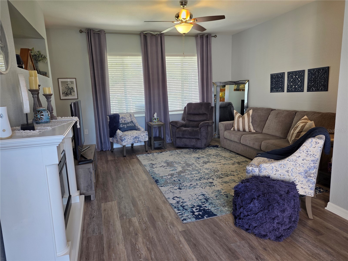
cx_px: 174
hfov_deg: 73.9
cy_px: 130
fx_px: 231
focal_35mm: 23
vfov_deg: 58.9
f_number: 1.7
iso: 100
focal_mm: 6.25
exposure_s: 1/120
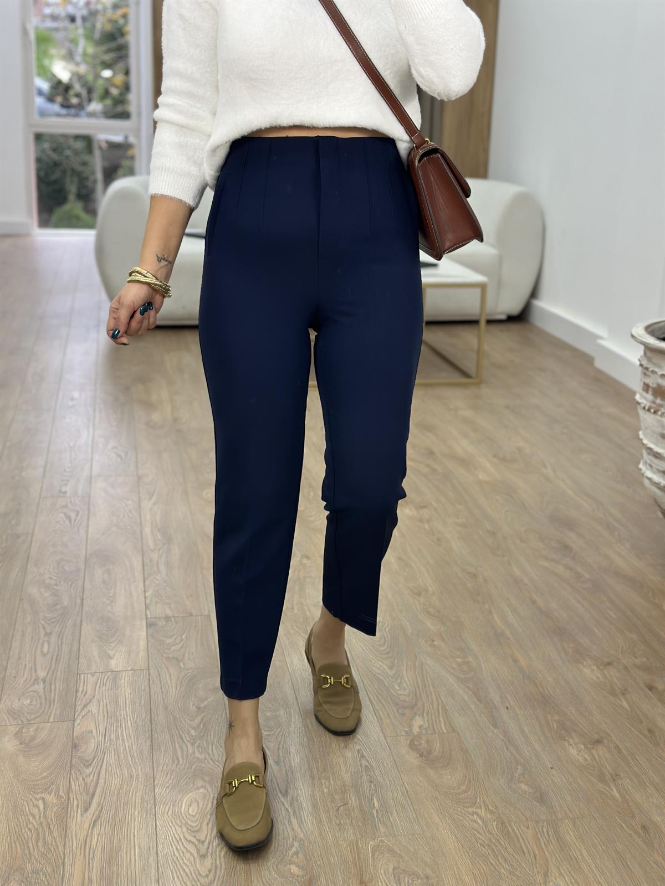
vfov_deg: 39.7
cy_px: 443
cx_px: 332
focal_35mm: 48
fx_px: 1229
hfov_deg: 30.3
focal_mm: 6.86
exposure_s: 1/100
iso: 125
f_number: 1.78
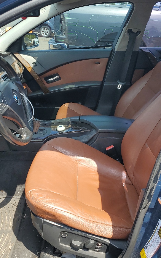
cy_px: 129
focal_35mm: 37
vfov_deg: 52.7
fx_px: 260
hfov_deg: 34.4
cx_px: 69
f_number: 1.5
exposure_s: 1/667
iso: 50
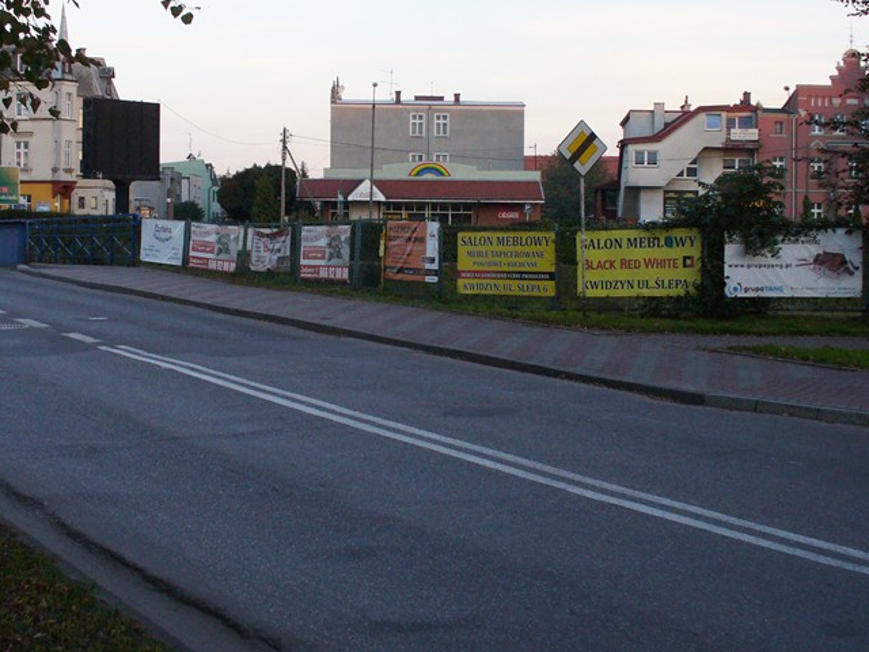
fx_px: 1305
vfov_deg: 28.0
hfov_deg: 36.8
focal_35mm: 52
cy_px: 256
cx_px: 407
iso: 100
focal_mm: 6.1
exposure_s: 1/200
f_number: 2.8
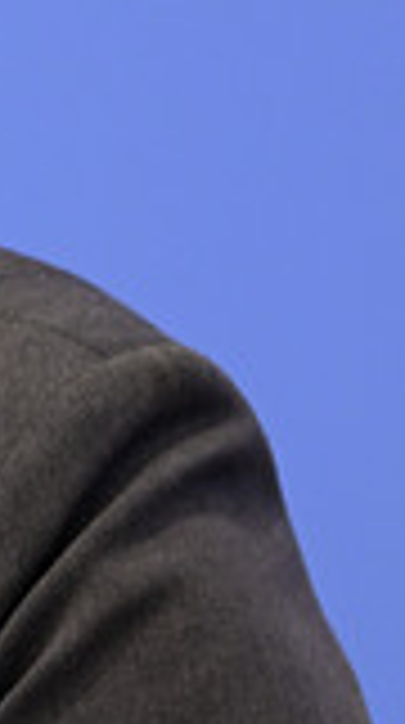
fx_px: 9303
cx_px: -529
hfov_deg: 2.5
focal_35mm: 485
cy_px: 193
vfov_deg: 4.5
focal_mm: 165
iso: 2500
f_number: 5
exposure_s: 1/400
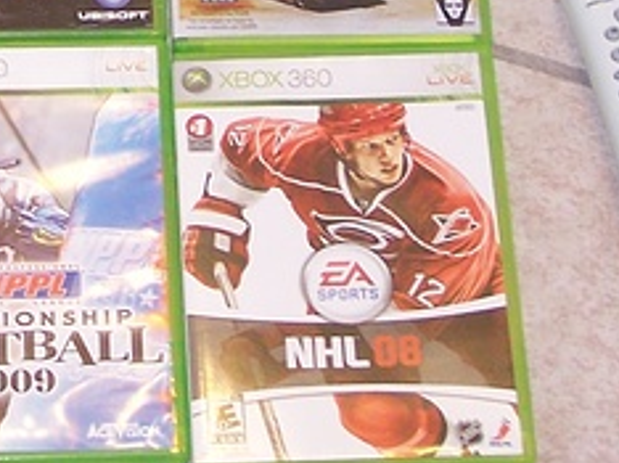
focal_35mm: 202
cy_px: -177
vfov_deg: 7.2
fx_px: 3608
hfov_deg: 9.8
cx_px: 48
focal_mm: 9.8
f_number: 3.1
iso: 140
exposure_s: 1/60
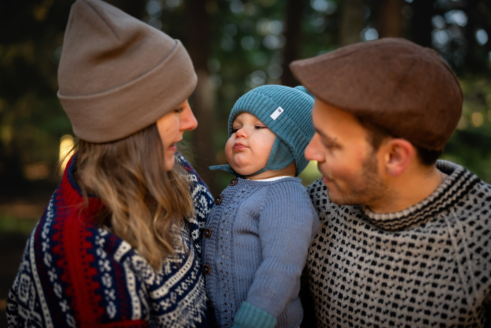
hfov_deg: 39.6
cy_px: 164
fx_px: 682
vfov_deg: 27.0
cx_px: 246
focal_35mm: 50
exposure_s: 1/640
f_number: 1.8
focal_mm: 50
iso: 2000
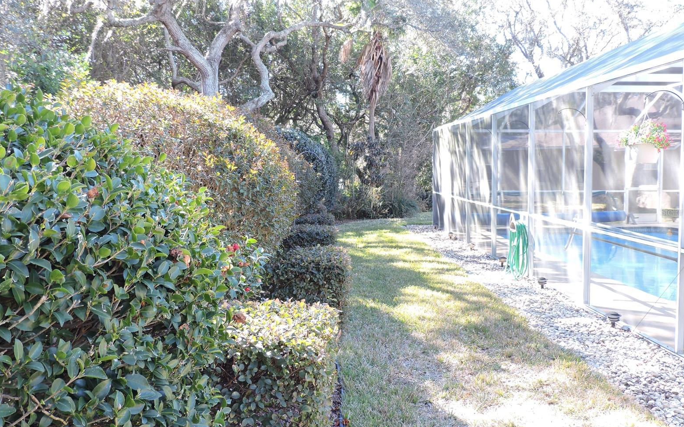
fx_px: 671
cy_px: 212
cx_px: 350
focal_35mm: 36
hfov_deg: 54.0
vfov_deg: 35.3
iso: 100
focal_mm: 5.9
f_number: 3.2
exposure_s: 1/50
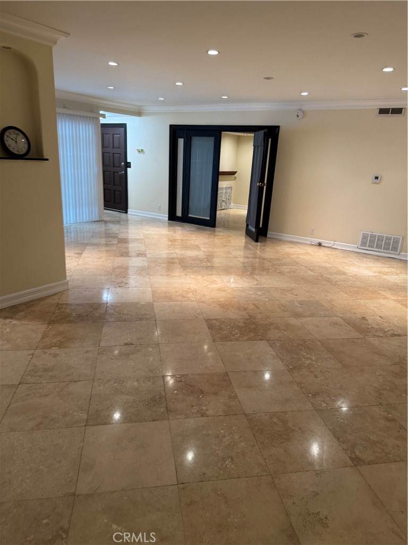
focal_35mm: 24
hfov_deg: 56.8
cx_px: 204
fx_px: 377
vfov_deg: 71.6
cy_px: 272
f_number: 1.78
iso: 200
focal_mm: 6.76
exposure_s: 1/60
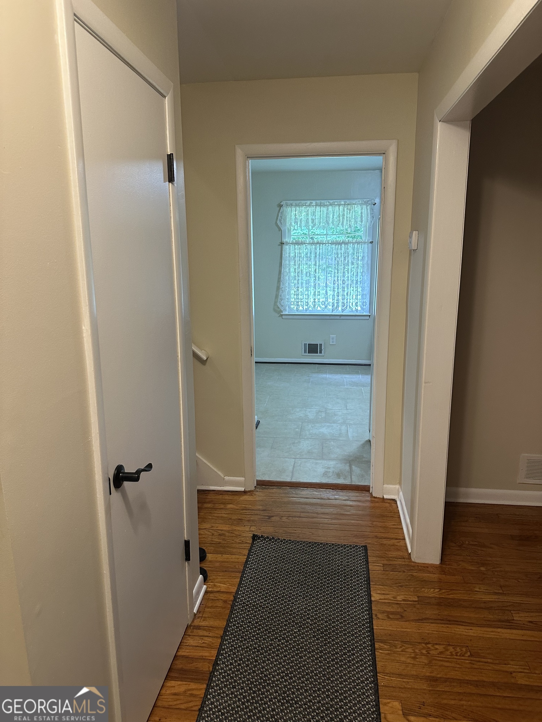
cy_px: 361
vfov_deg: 71.6
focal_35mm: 24
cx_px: 271
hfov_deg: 56.8
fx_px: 501
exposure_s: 1/60
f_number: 1.78
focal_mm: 6.86
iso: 250
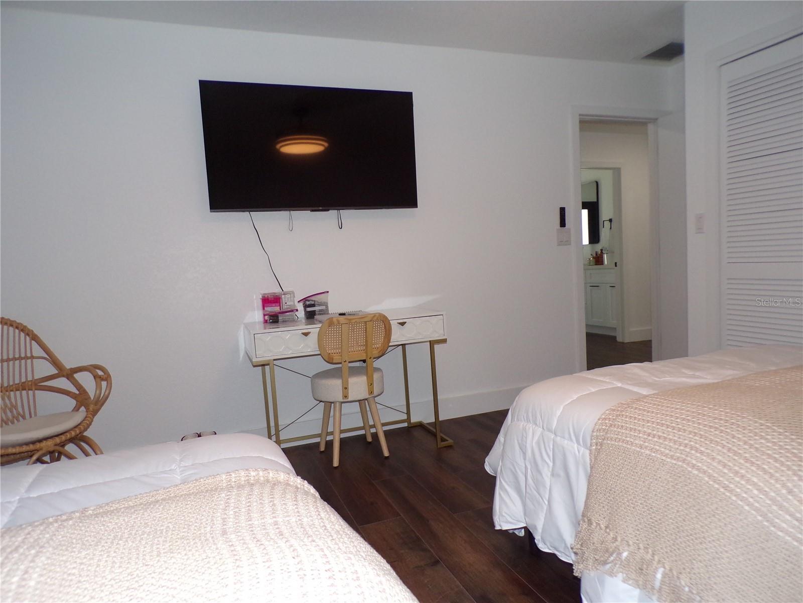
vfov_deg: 56.8
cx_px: 402
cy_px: 302
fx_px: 557
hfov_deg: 71.6
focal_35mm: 24
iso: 200
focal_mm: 4.3
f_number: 3
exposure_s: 1/60
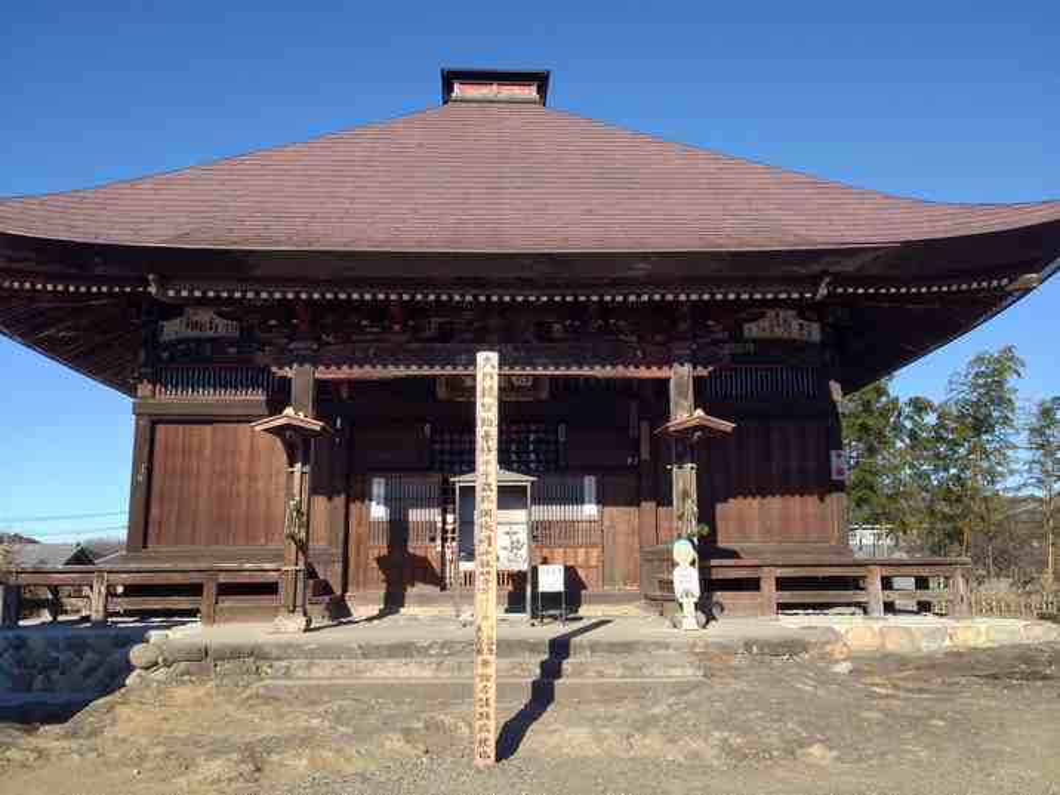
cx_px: 530
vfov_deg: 40.7
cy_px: 398
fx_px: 1072
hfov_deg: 52.6
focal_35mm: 35
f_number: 2.4
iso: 50
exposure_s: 1/649
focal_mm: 4.28
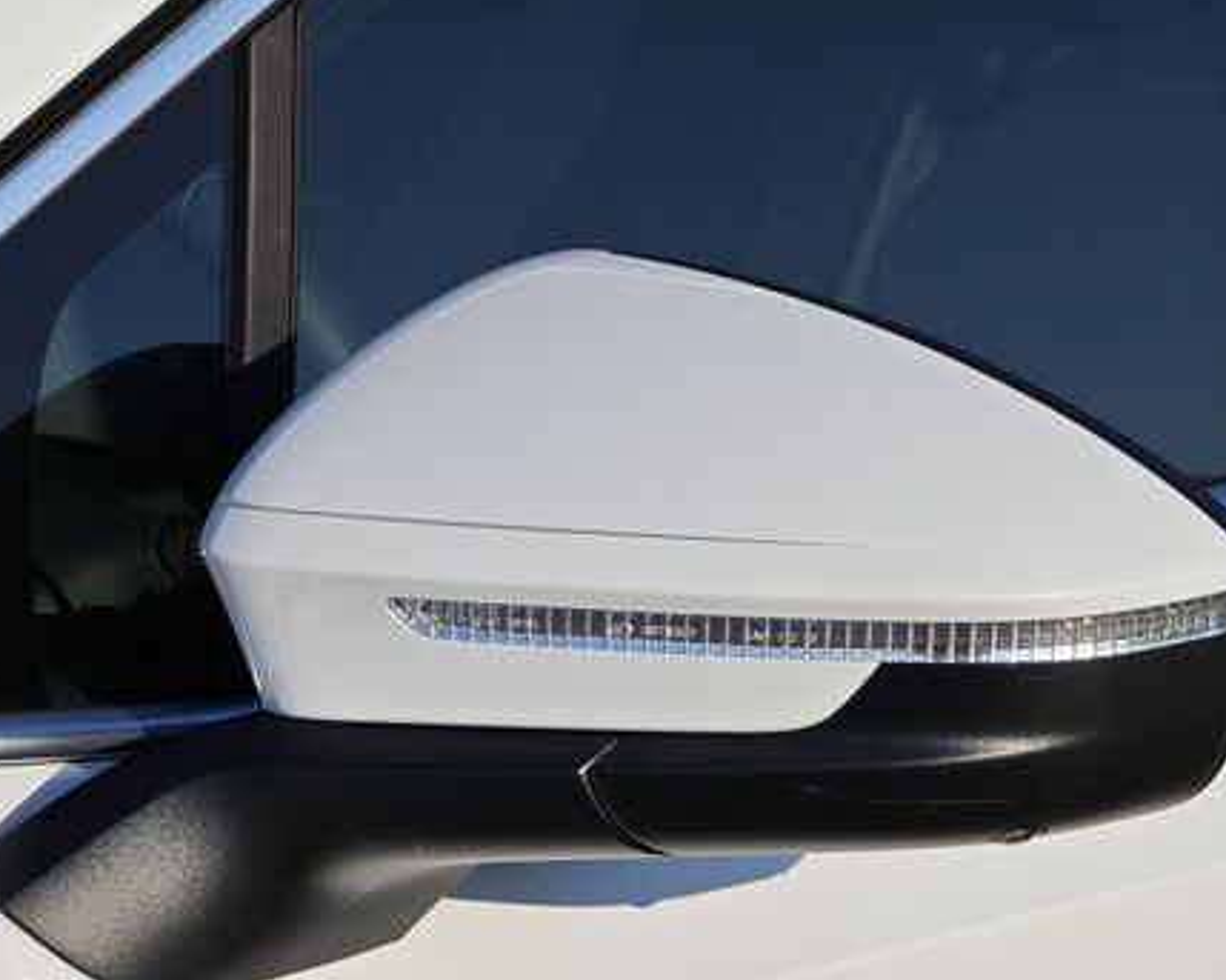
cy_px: 583
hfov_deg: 9.6
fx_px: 7292
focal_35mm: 201
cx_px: 480
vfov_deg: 7.7
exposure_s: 1/1697
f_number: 2.5
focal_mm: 19.4
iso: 50
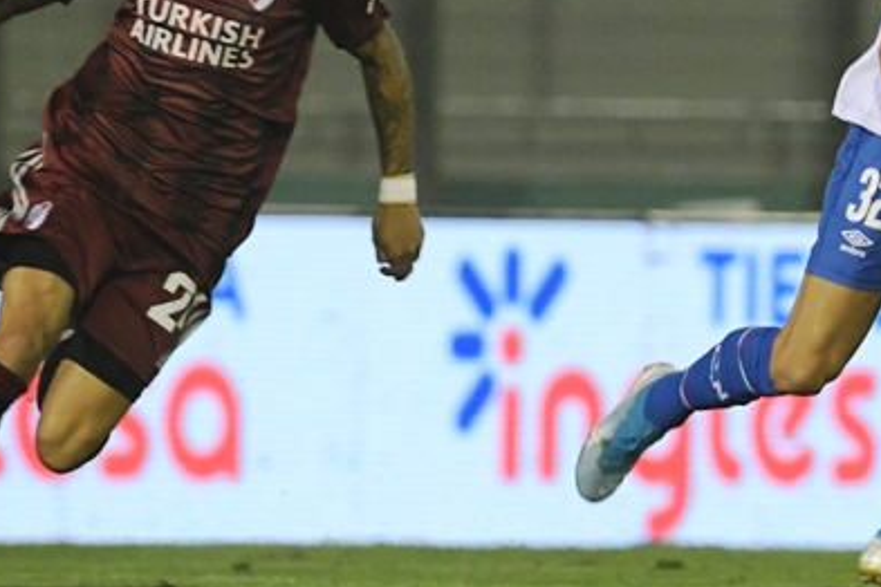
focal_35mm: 1564
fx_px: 38272
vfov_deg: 0.9
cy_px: 176
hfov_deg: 1.3
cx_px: 1047
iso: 4500
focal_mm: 400
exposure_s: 1/500
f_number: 5
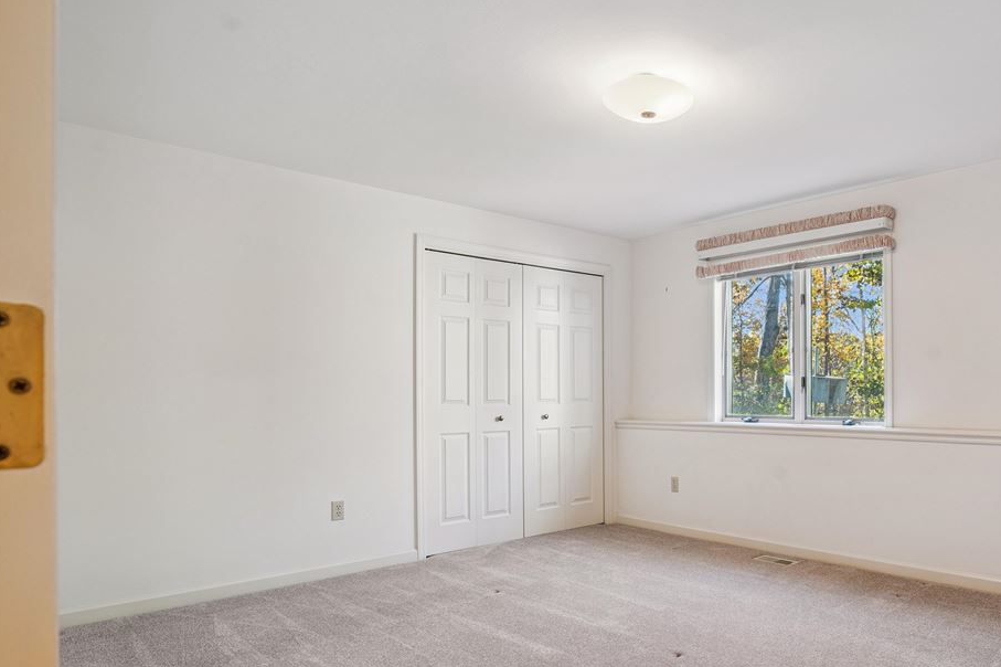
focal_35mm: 24
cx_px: 699
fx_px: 667
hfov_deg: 70.7
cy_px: 380
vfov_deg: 52.9
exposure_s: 1/10
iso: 400
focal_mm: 17
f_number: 9
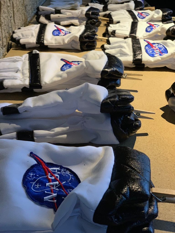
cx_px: 88
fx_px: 351
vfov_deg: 36.8
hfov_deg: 28.0
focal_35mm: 52
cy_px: 116
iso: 400
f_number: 2.4
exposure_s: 1/60
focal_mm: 6
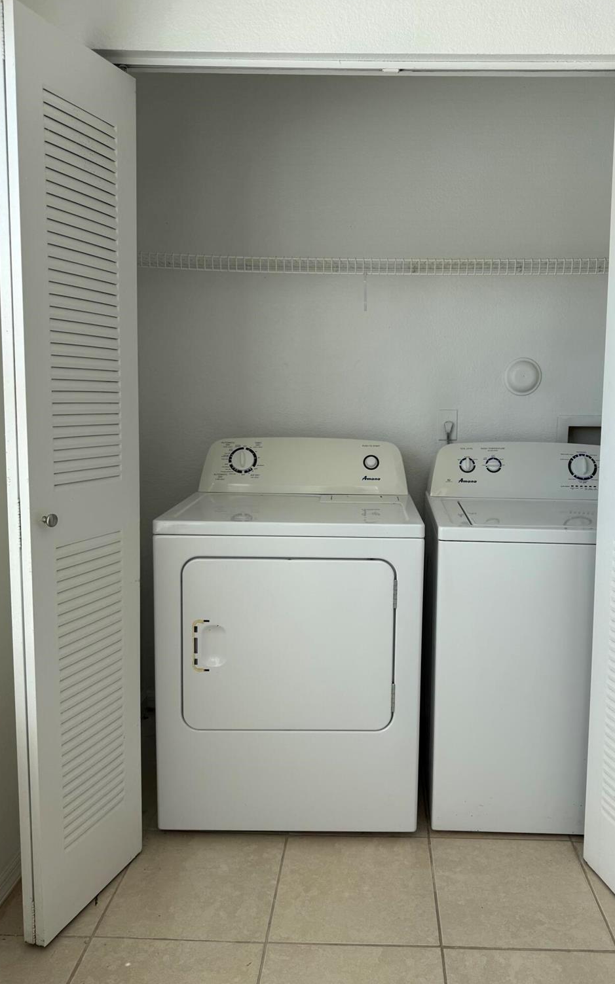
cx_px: 358
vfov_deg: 70.4
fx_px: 697
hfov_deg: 47.4
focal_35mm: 26
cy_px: 486
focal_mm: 6.76
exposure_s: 1/742
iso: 80
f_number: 1.78
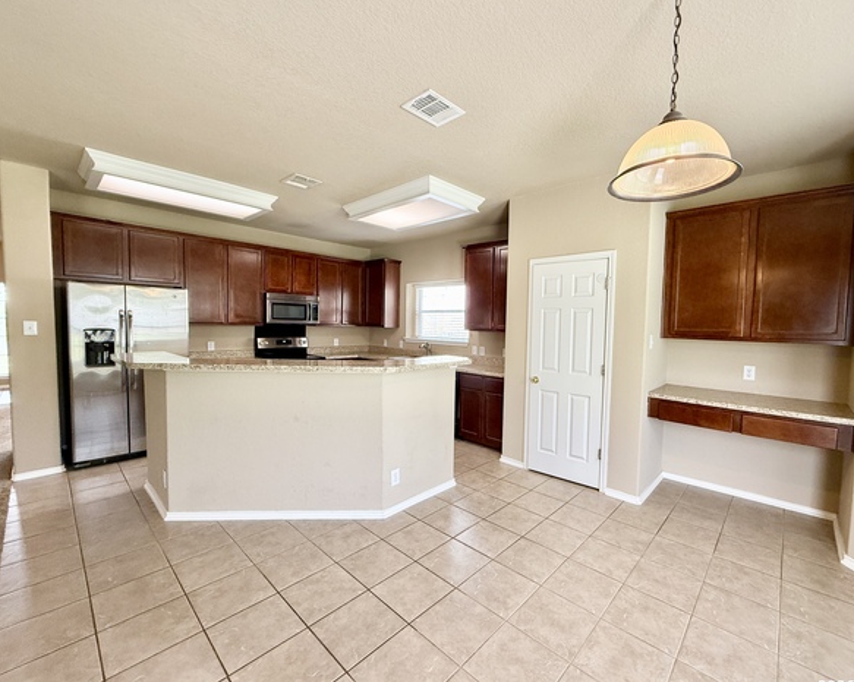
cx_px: 466
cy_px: 342
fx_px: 379
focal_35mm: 15
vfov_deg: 84.0
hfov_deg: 96.6
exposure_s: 1/120
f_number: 2.2
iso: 250
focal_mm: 2.22
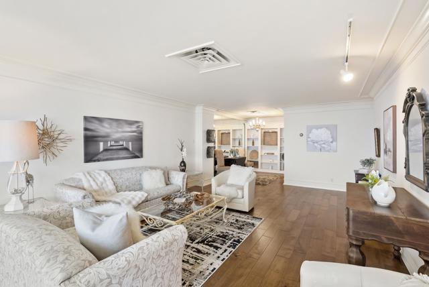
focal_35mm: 16
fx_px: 191
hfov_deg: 96.7
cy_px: 144
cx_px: 214
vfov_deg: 73.9
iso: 500
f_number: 8
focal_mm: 16
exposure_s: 1/13
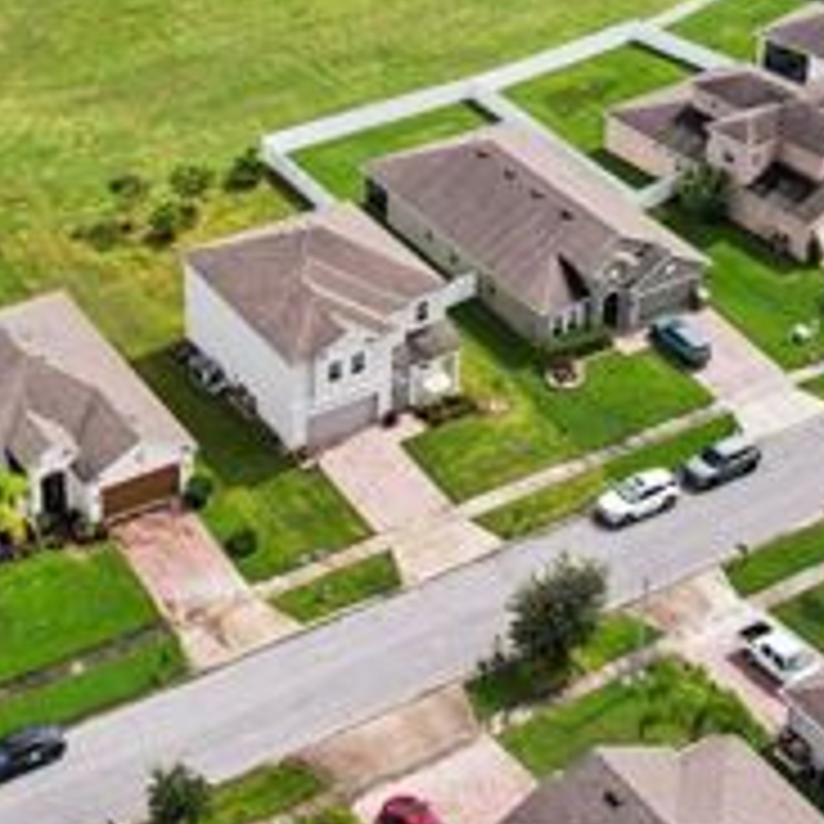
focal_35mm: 72
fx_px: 1939
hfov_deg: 23.9
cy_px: -83
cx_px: 317
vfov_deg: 22.6
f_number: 2.8
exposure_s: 1/2500
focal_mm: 8.4
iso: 140
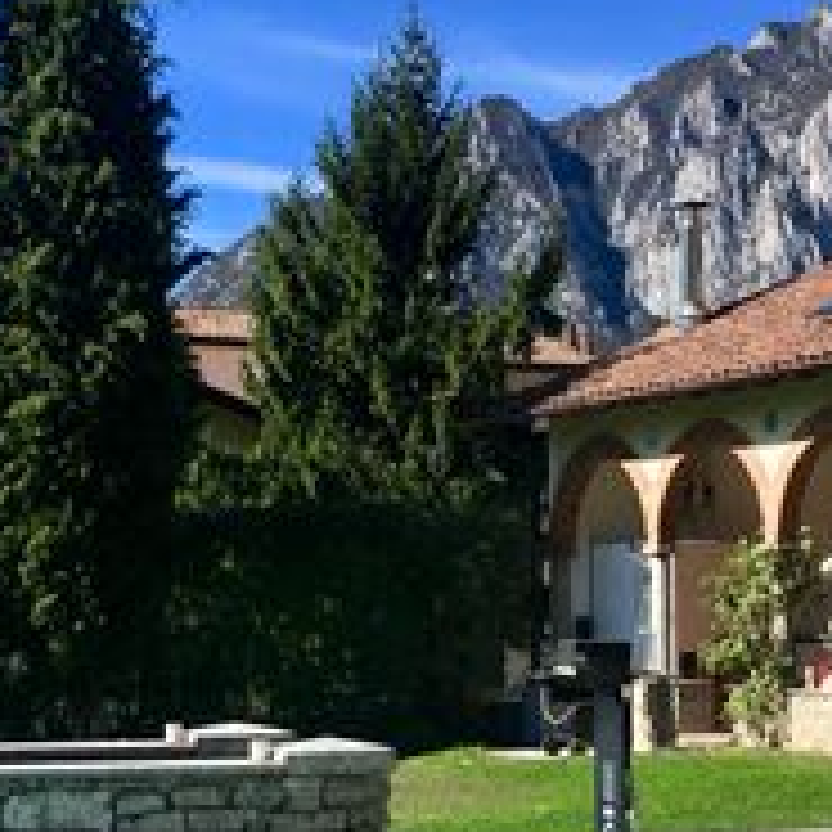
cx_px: 225
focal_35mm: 83
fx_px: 2257
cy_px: 495
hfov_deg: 20.7
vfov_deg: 20.9
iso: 25
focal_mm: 4.15
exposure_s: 1/1479
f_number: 2.2
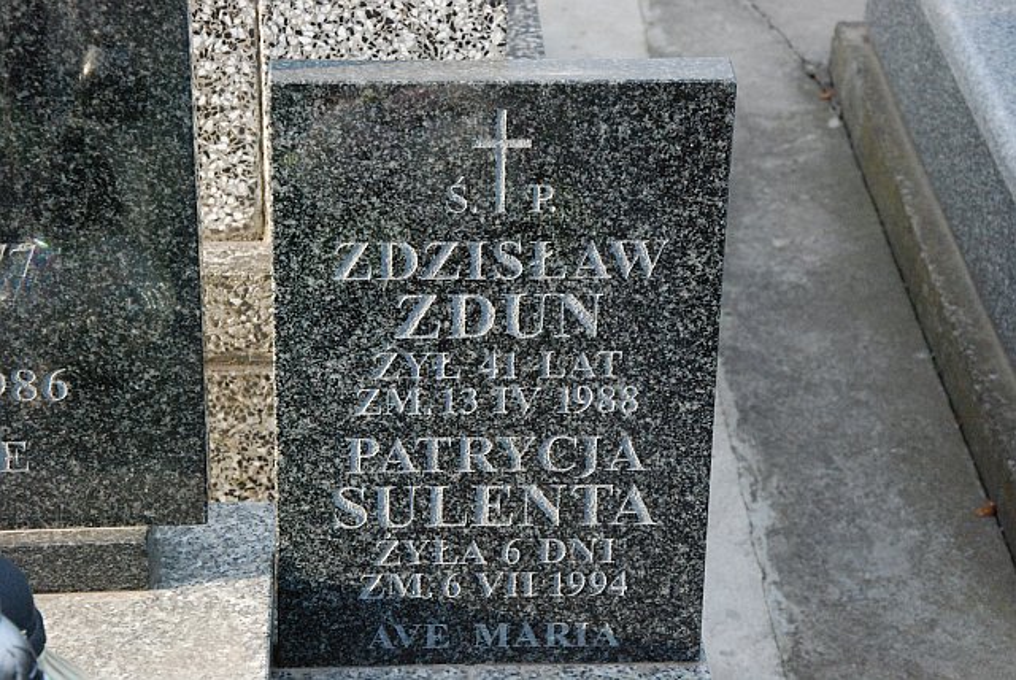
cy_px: 340
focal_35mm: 93
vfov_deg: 14.7
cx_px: 508
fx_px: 2627
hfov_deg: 21.9
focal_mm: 62
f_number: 7.1
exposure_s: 1/800
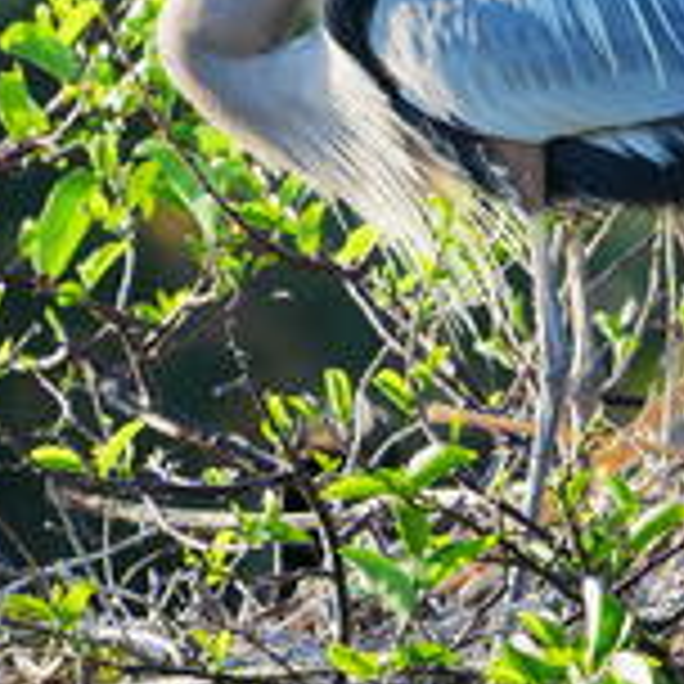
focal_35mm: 1571
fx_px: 35120
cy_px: 22
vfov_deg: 1.1
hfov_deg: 1.1
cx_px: 508
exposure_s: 1/640
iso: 640
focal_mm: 300
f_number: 5.6
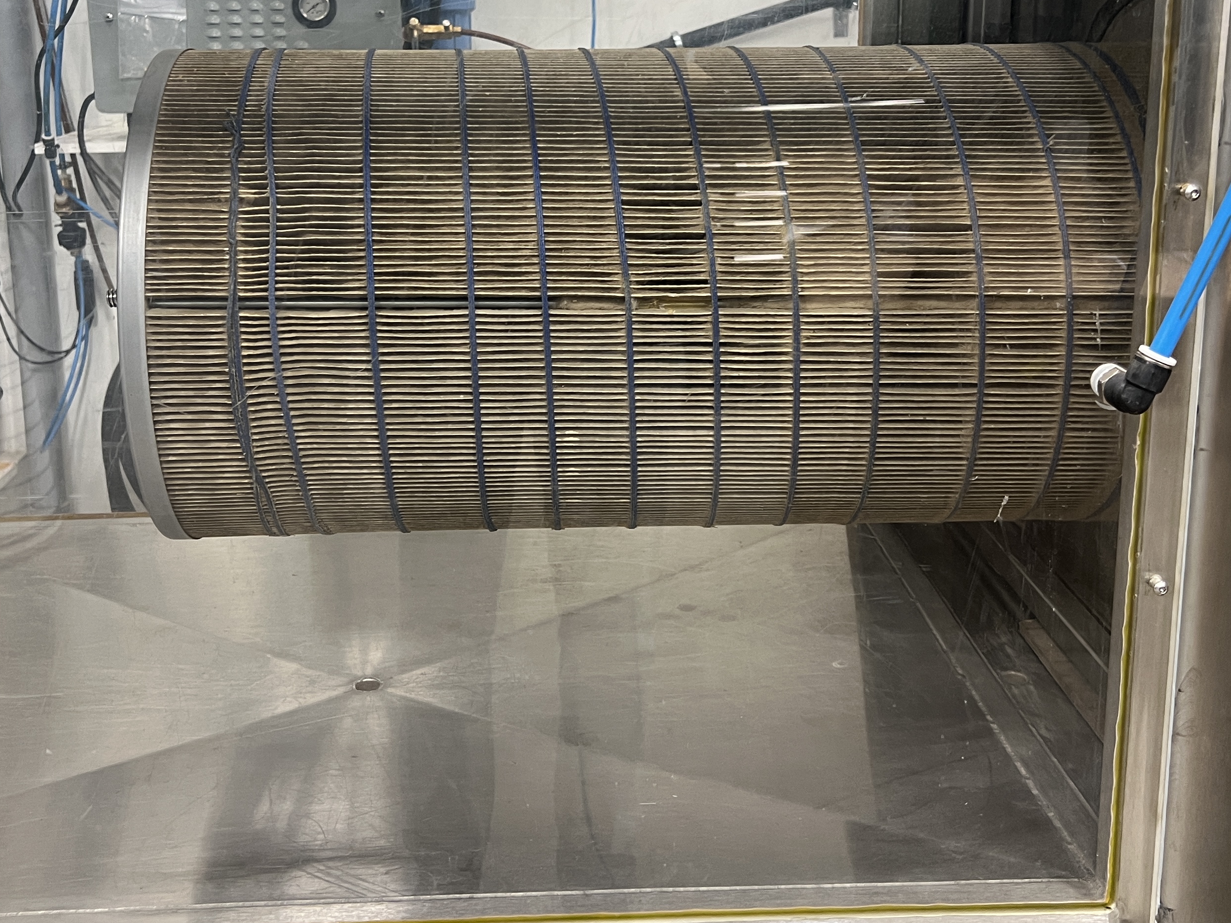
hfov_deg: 44.8
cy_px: 276
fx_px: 1494
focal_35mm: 42
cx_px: 577
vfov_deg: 33.9
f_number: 1.5
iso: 80
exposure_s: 1/60
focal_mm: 5.7
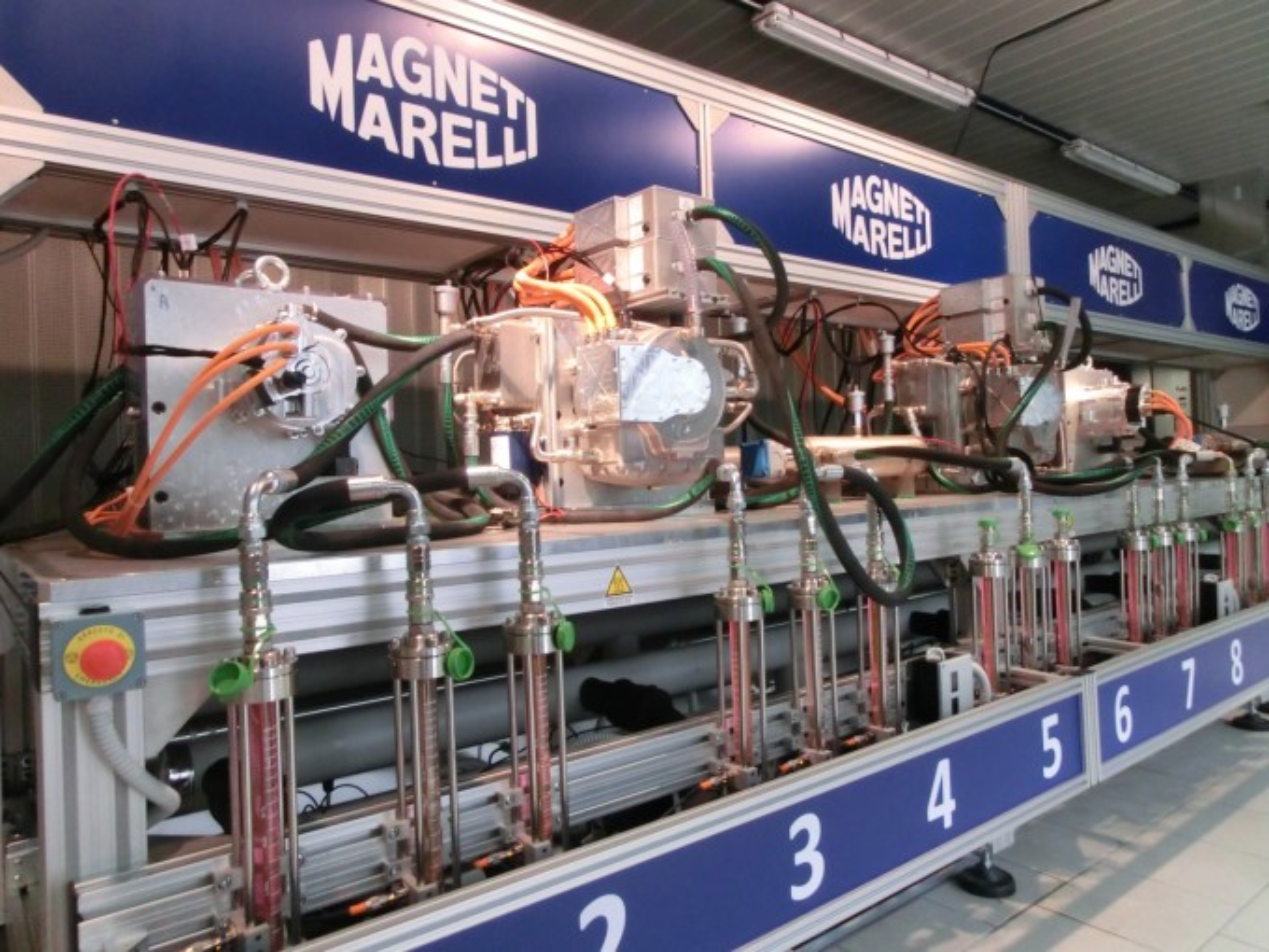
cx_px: 634
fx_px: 880
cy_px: 476
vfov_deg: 56.8
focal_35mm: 24
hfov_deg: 71.6
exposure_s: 1/25
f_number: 3
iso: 800
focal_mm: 4.24
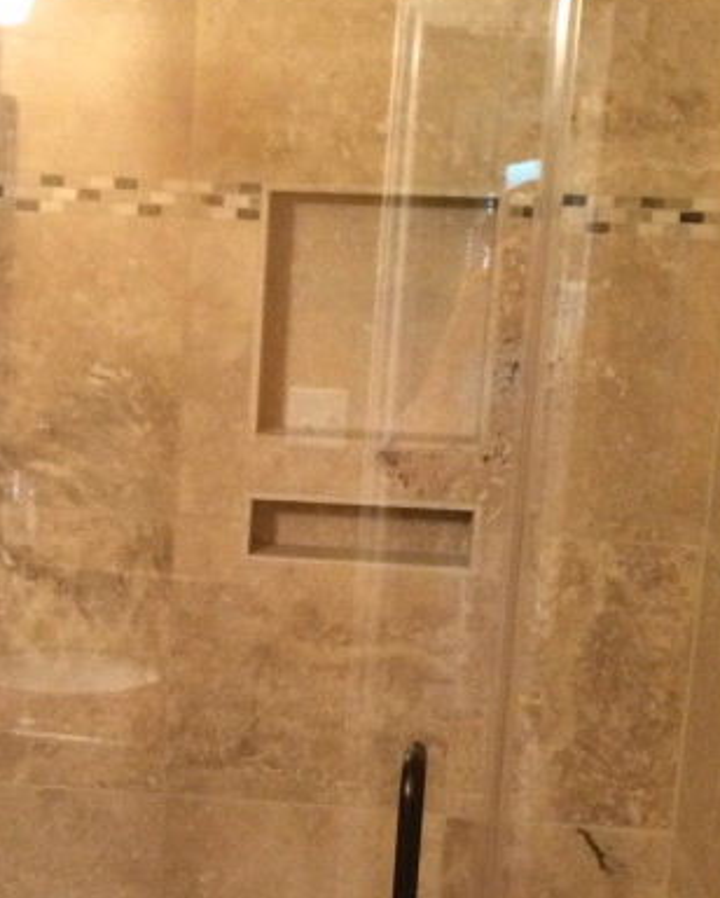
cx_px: 147
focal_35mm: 78
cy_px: 732
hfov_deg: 19.5
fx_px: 2074
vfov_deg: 24.0
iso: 320
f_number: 2.2
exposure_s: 1/24
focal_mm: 4.12
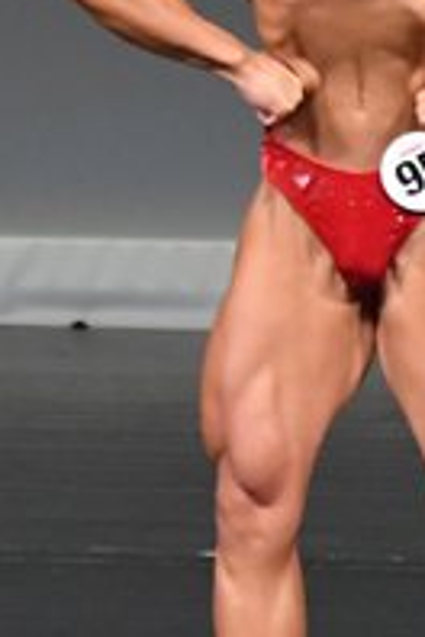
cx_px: 89
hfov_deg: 1.0
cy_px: 138
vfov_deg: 1.5
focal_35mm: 1347
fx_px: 23851
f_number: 5.6
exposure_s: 1/400
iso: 5000
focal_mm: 230
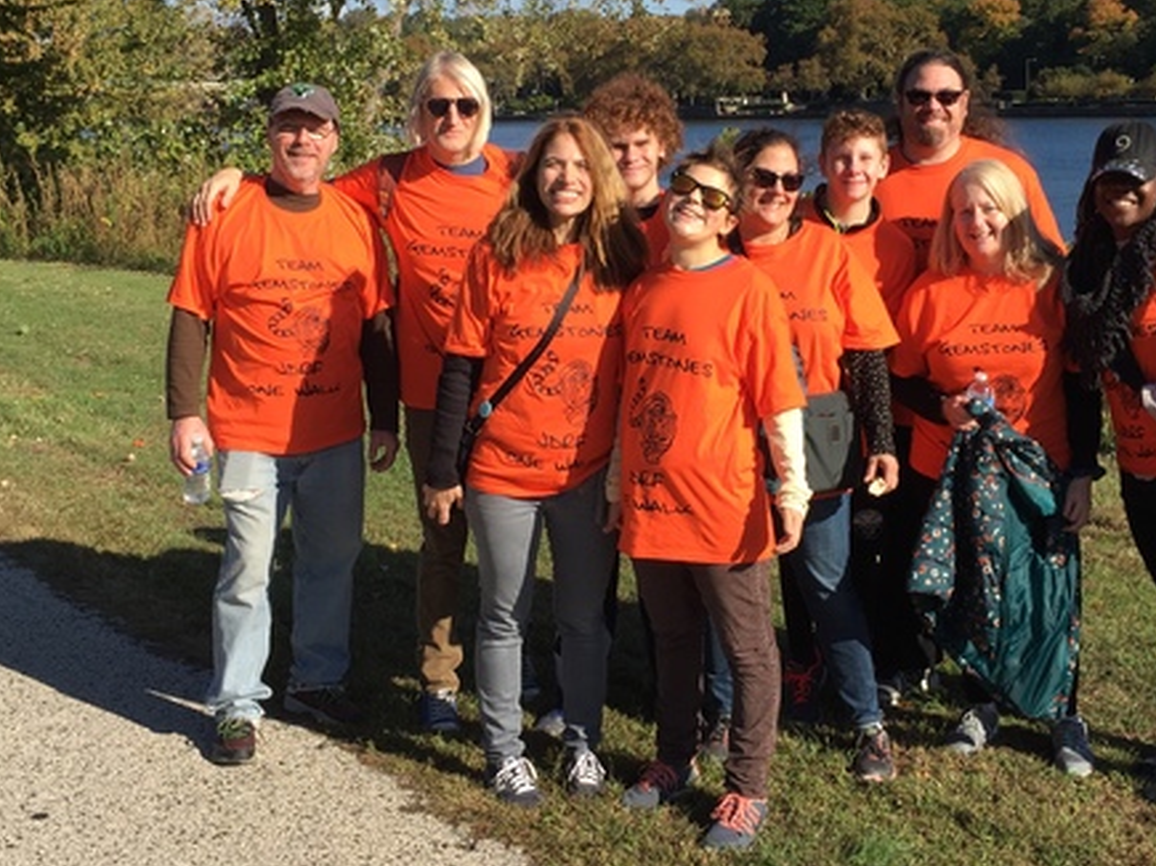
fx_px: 1603
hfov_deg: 39.6
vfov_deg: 30.1
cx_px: 648
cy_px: 313
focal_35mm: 48
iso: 32
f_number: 2.2
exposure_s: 1/1464
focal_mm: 4.15
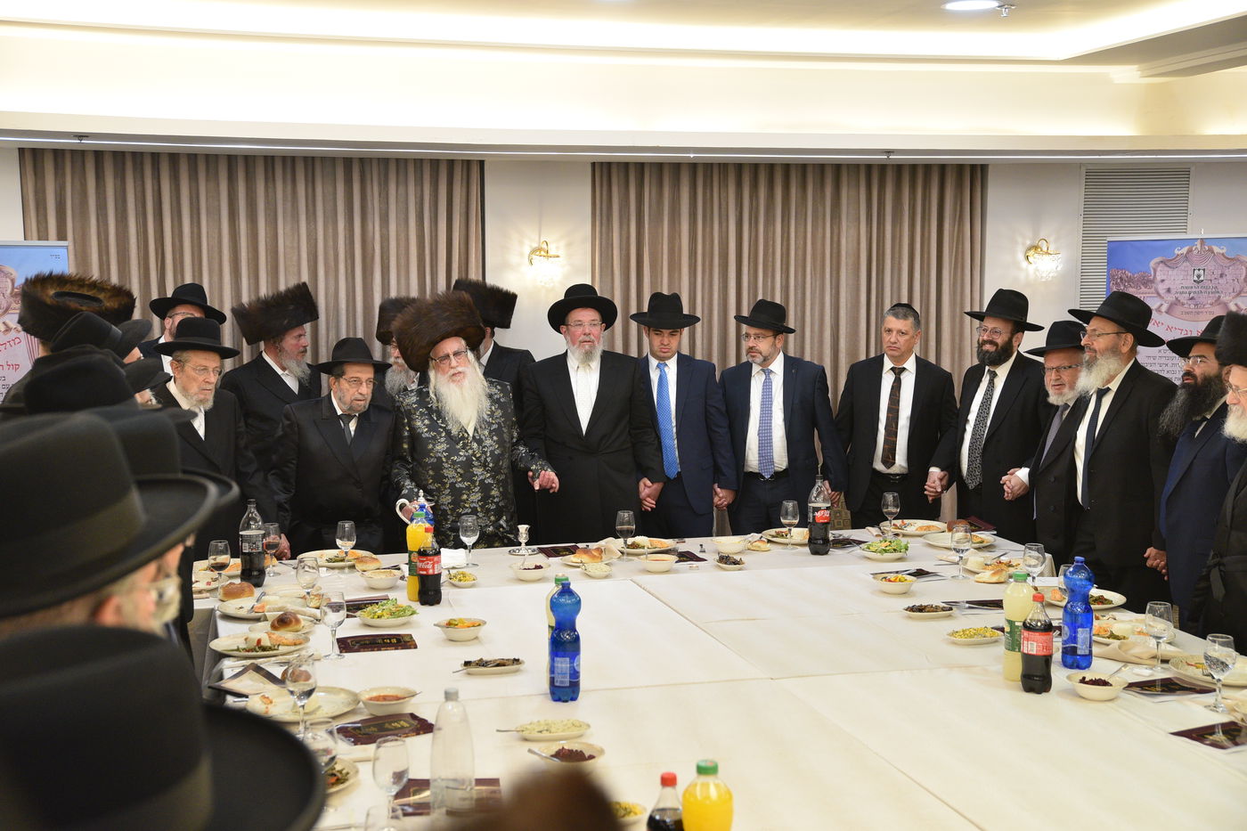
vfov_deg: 28.1
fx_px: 1662
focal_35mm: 48
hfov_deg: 41.1
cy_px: 416
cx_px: 624
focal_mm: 48
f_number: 4.5
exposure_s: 1/100
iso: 2000
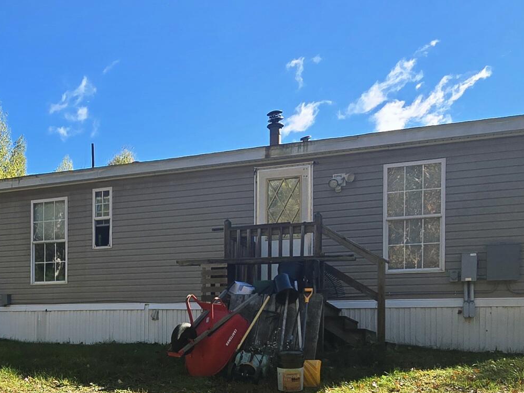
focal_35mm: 39
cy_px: 362
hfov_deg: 46.0
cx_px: 125
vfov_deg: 34.5
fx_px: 590
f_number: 2.2
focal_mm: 2.2
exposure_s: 1/1667
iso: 50
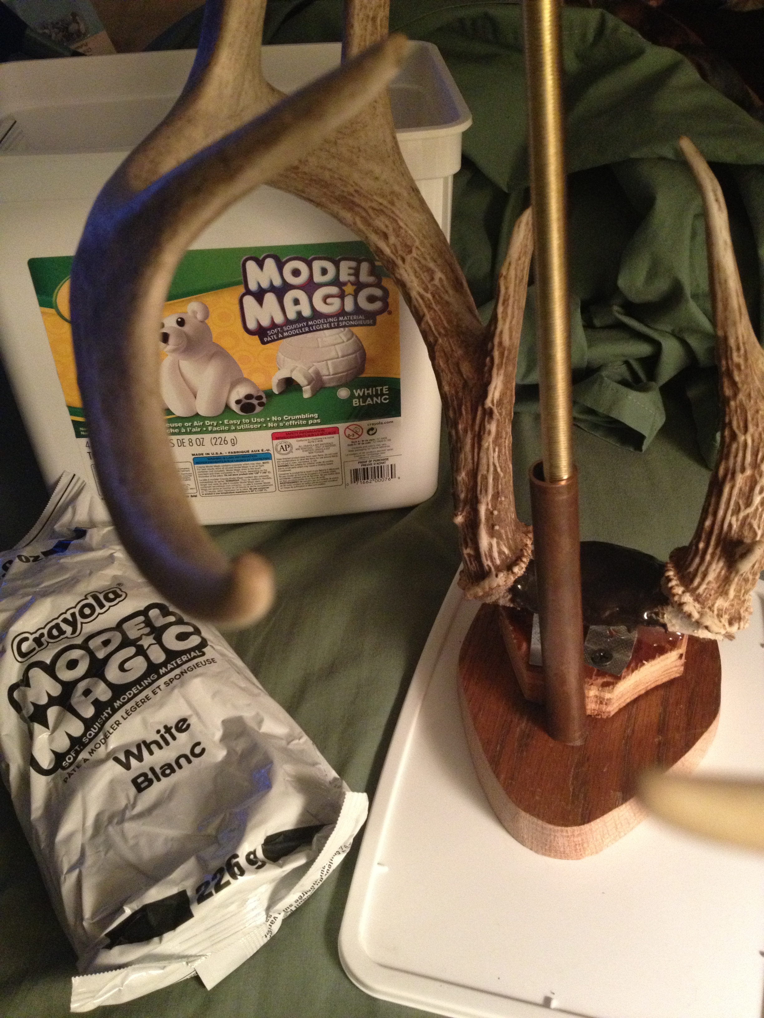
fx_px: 1030
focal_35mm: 35
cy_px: 509
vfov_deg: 52.6
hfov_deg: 40.7
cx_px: 382
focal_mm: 4.28
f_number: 2.4
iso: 400
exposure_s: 1/20
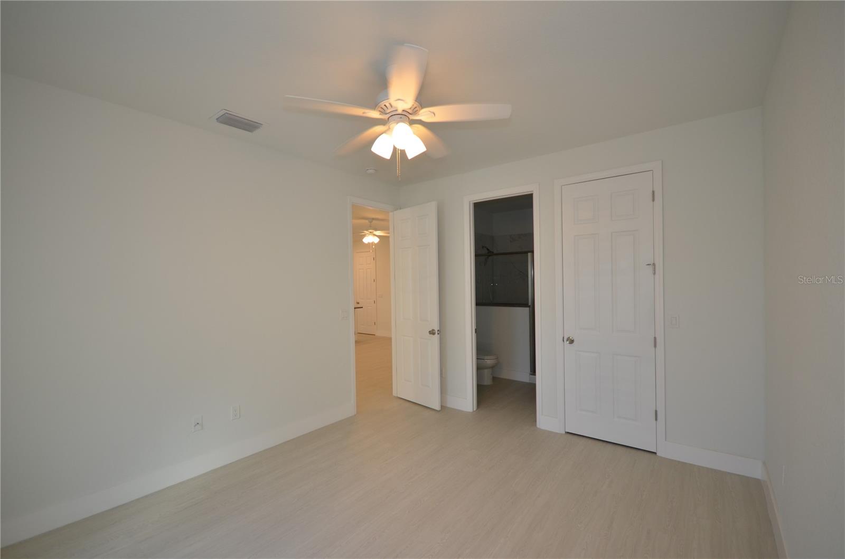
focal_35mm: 15
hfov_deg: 100.5
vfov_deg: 77.0
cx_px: 422
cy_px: 280
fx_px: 351
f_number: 4
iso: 320
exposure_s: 1/60
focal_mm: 10
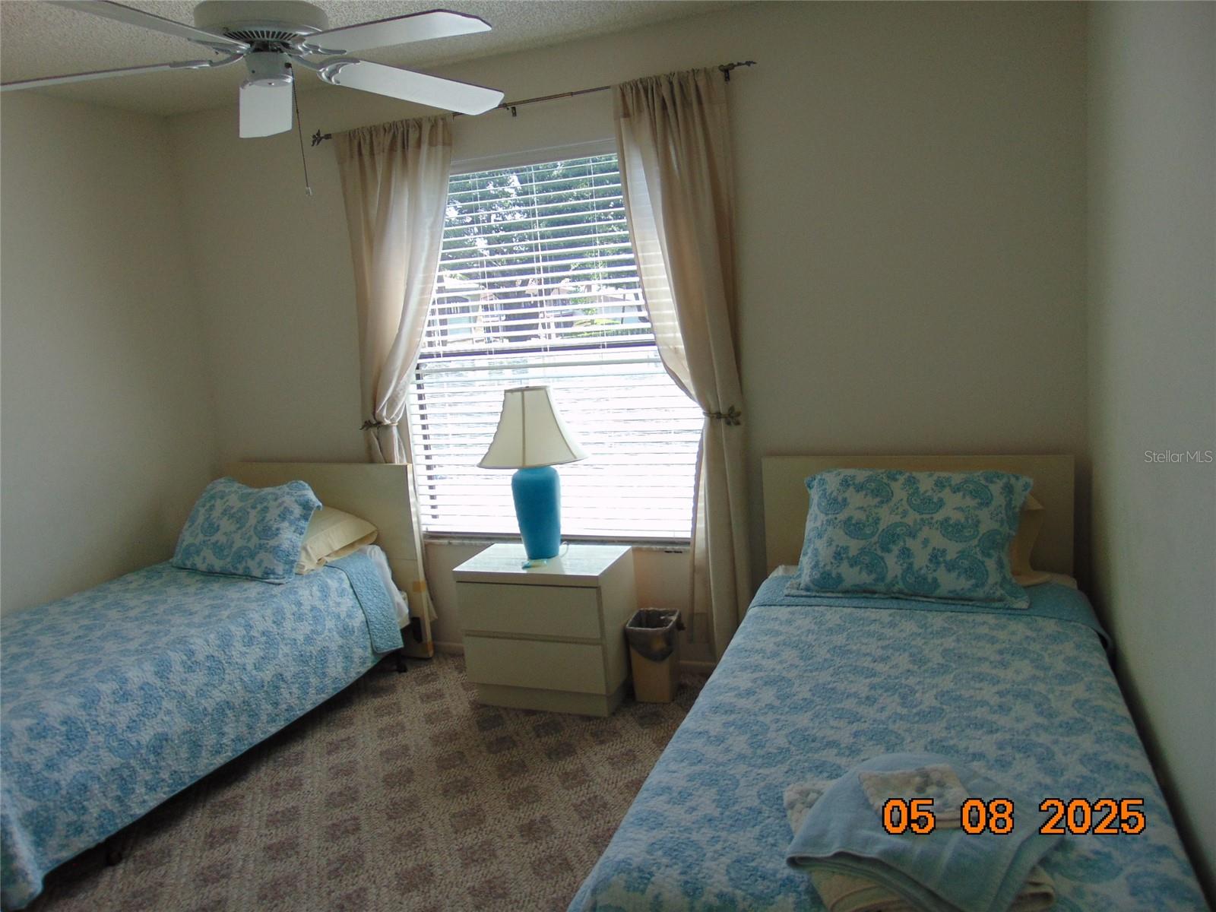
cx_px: 608
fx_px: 878
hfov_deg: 69.4
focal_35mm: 25
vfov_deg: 54.9
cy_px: 456
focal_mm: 4.5
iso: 80
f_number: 3
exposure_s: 1/200
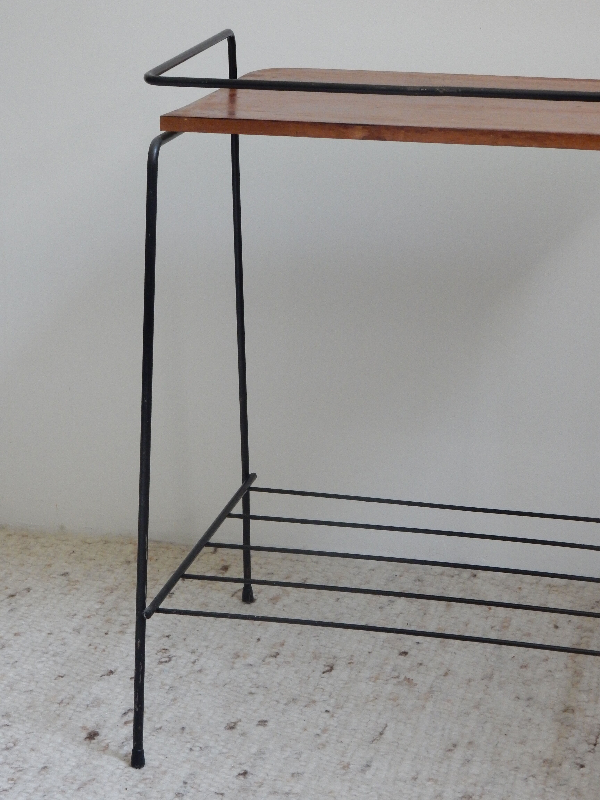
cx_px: 300
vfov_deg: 23.3
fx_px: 1941
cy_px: 400
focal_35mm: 84
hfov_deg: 17.6
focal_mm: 14.9
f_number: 5
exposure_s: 1/25
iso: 400
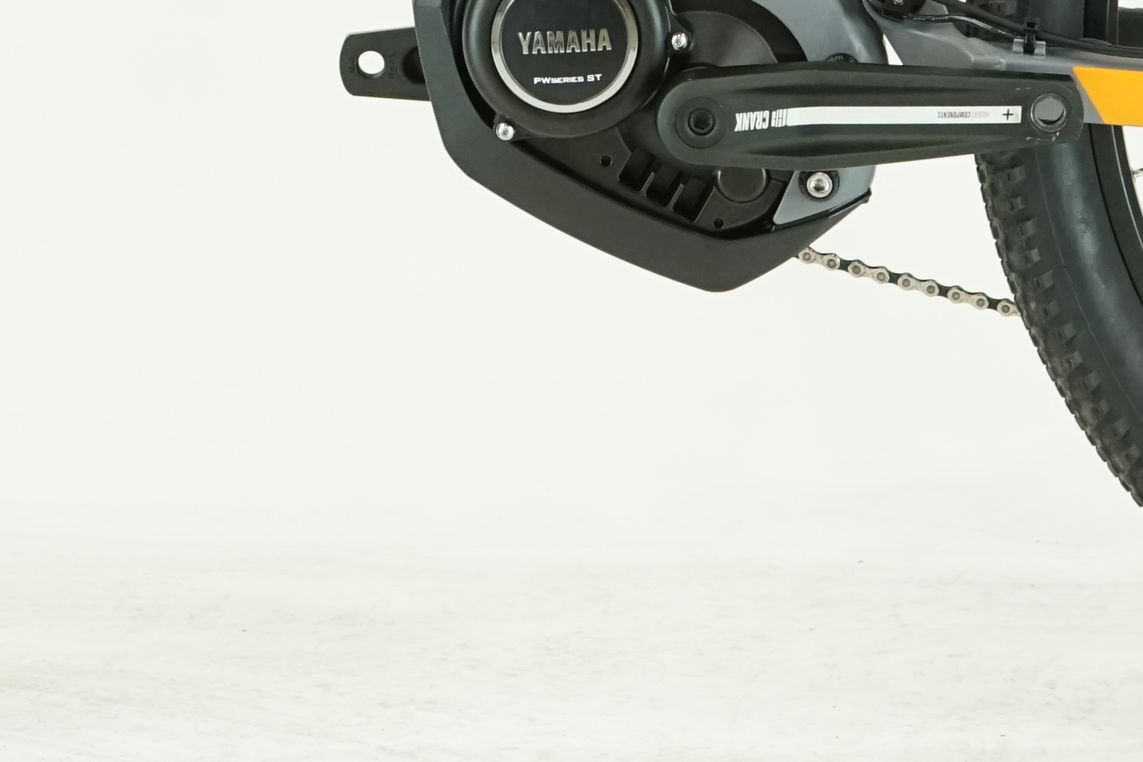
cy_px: -439
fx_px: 6191
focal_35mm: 195
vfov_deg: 6.9
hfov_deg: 10.5
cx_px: 453
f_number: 5.6
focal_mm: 55
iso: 1600
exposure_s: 1/200
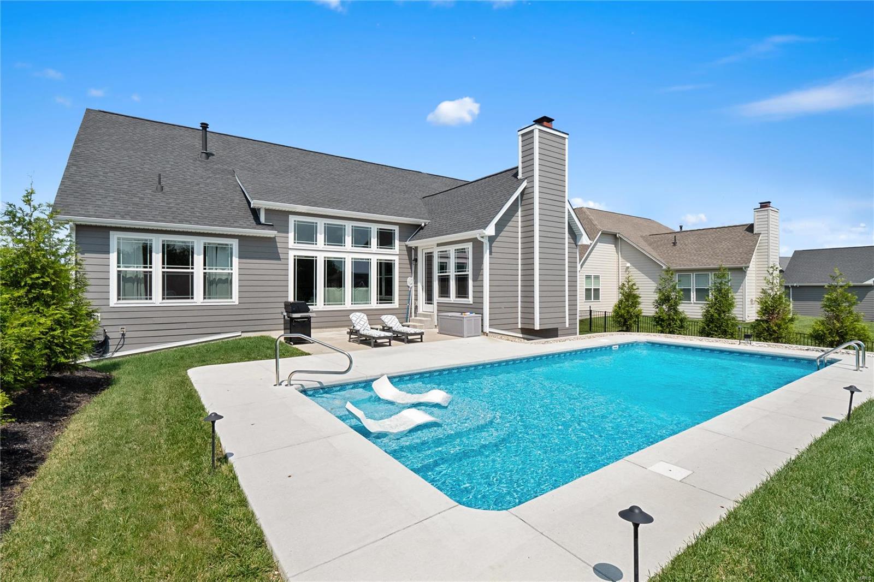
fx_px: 388
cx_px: 437
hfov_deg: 96.7
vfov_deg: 73.7
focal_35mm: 16
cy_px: 291
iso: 400
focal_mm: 8
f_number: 6.3
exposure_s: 1/1000
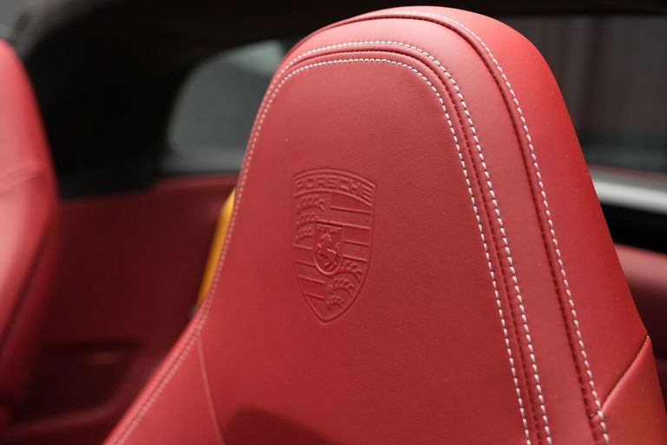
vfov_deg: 37.9
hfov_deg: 54.4
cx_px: 334
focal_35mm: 35
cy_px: 222
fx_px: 648
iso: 2500
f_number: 4
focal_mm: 35
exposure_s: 1/40
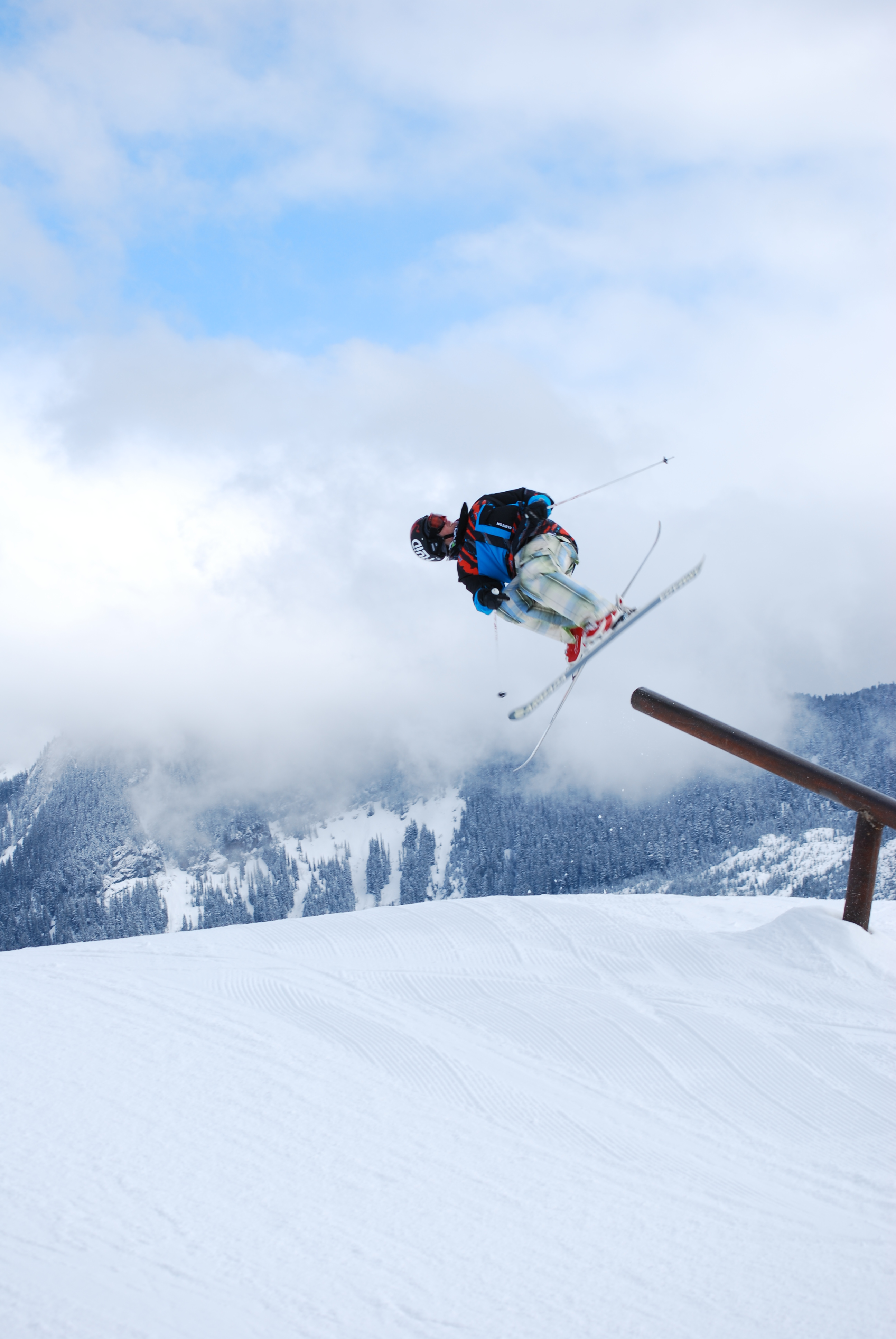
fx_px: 3071
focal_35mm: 82
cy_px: 670
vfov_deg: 24.6
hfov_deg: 16.6
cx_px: 448
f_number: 8
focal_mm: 55
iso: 100
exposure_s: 1/250
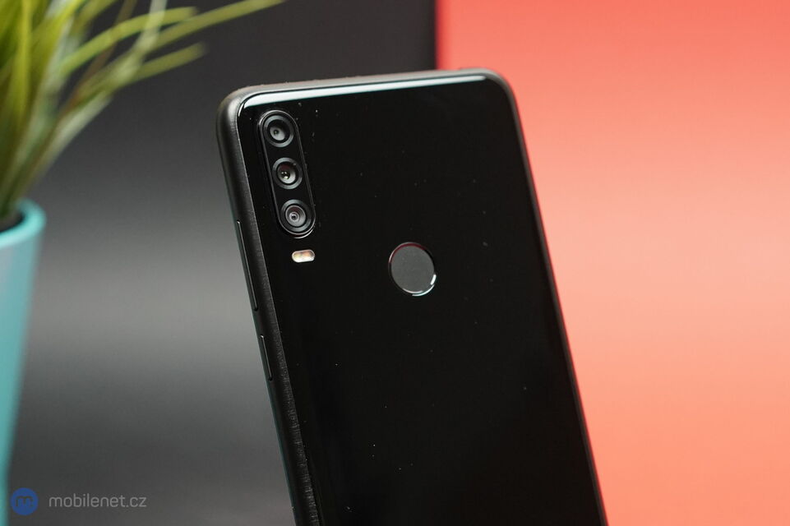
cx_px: 395
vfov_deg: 24.6
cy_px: 263
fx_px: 1206
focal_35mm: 55
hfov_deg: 36.3
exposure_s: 1/320
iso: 2500
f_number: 4
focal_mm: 55
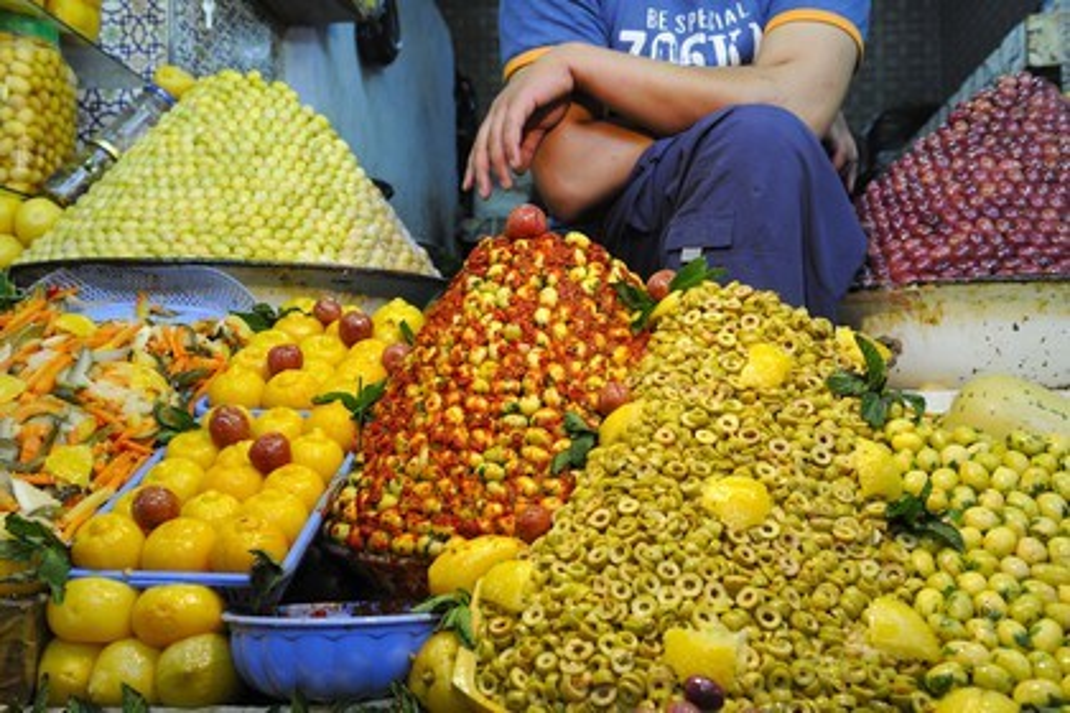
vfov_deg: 36.9
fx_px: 1070
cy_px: 356
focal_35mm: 36
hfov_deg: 53.1
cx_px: 535
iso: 800
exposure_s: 1/60
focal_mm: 36
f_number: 6.3
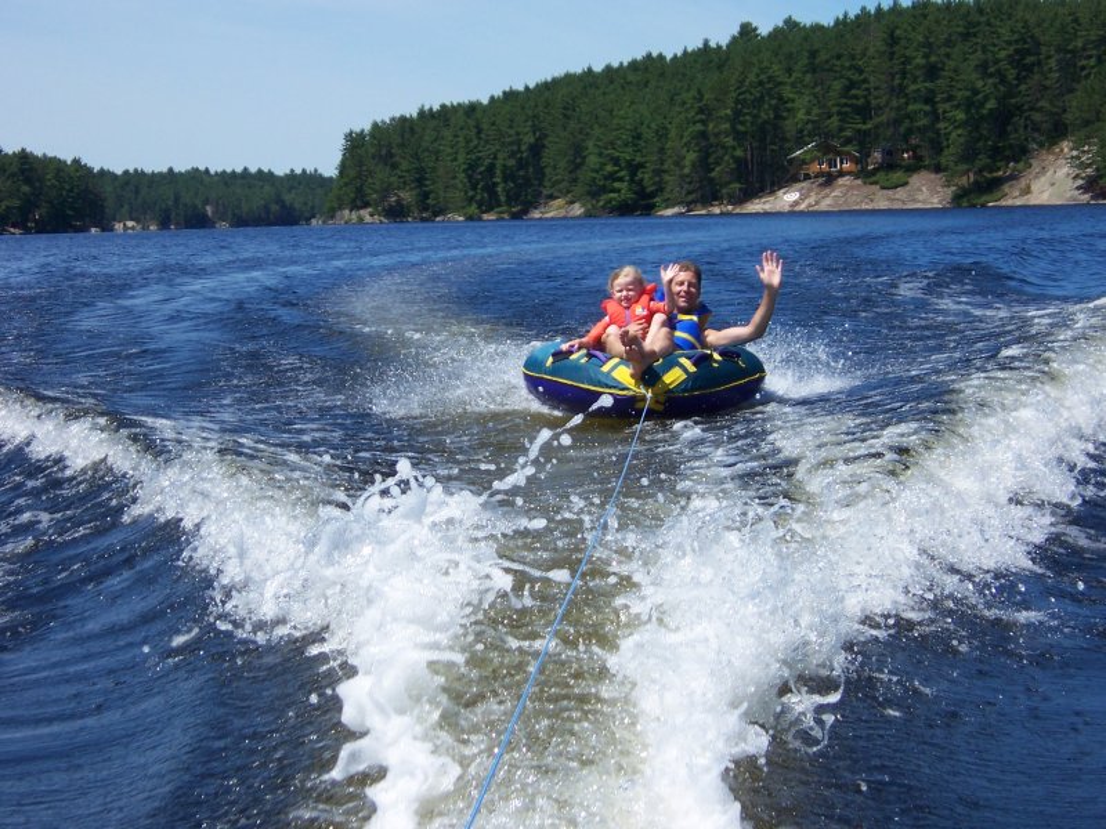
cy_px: 414
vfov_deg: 14.8
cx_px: 553
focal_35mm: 100
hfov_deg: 19.6
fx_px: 3195
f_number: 4.9
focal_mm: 16.6
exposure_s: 1/750
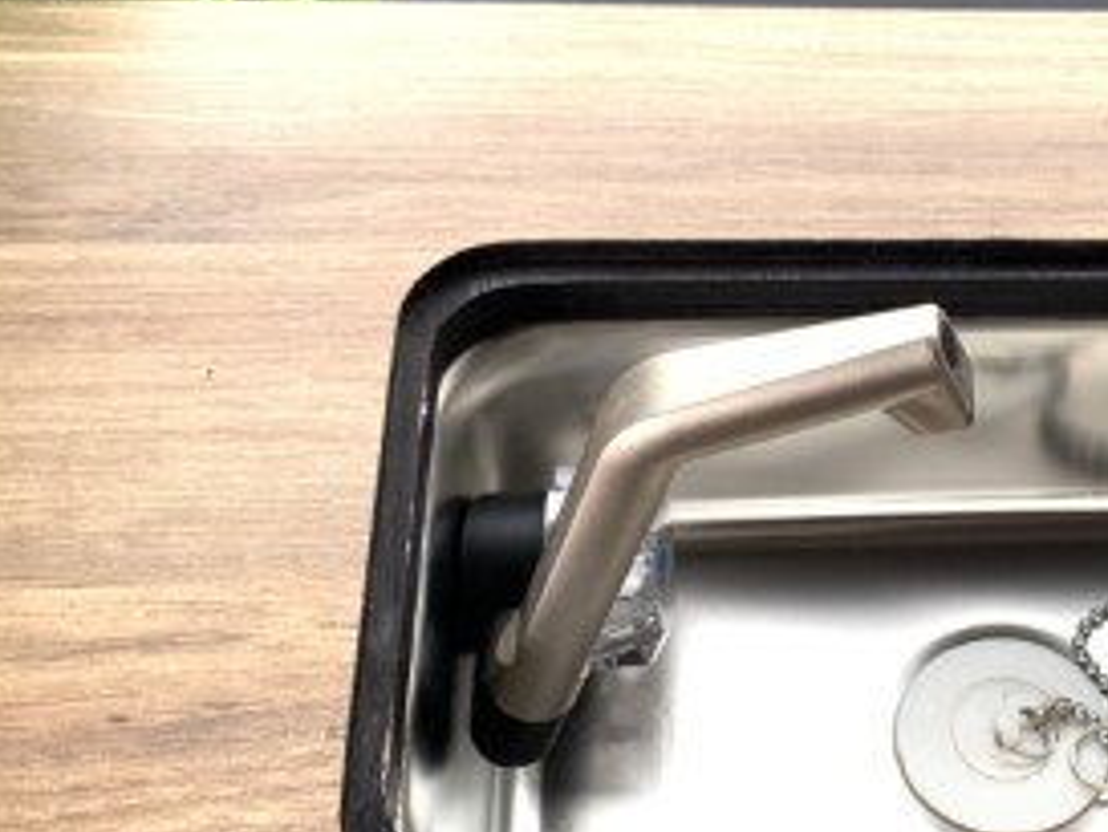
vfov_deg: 24.0
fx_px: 1953
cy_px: 524
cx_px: 962
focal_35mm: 61
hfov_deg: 30.5
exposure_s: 1/121
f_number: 1.8
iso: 64
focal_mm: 4.25
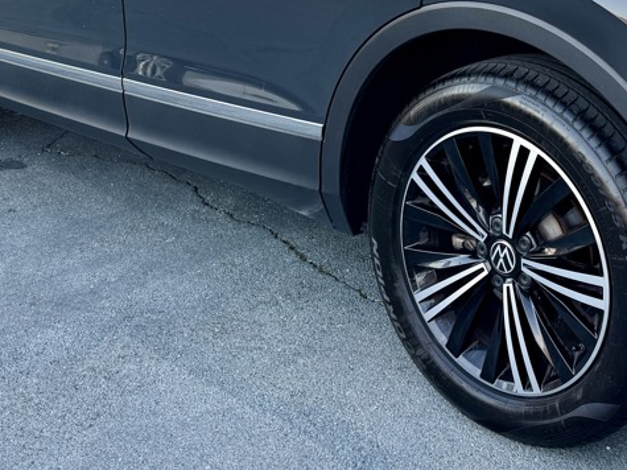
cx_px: 521
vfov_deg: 23.2
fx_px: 1068
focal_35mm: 59
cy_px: -57
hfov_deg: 31.7
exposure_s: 1/100
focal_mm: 6.76
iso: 80
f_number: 1.78
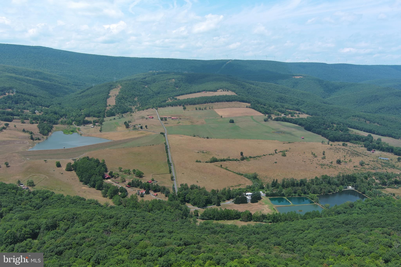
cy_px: 134
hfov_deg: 63.7
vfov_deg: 45.0
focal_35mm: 29
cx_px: 200
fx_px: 323
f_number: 2.8
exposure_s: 1/1200
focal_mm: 10.57
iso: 100
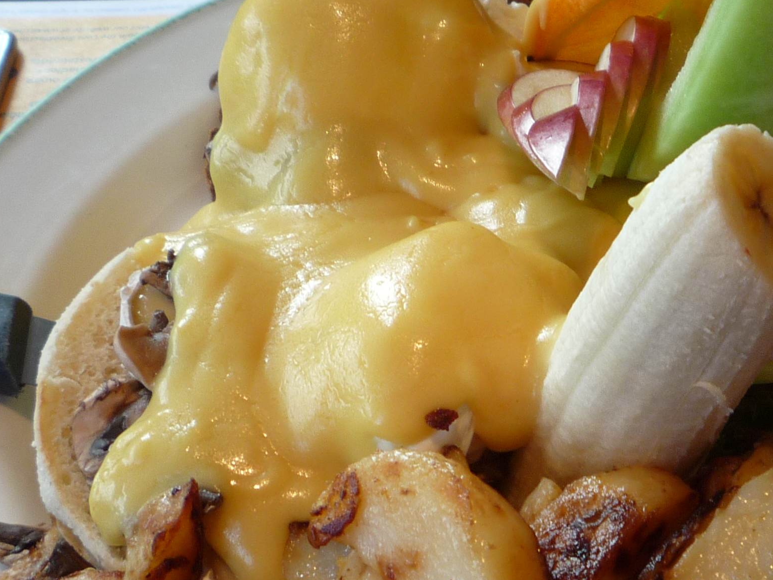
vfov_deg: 20.7
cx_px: 524
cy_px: 323
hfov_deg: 27.2
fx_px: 1586
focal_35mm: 71
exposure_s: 1/60
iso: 100
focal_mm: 5.2
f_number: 3.3
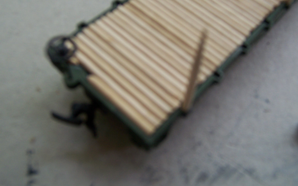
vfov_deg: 35.3
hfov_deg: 54.0
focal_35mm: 36
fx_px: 292
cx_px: 152
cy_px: 88
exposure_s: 1/60
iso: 80
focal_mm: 5.5
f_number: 3.4
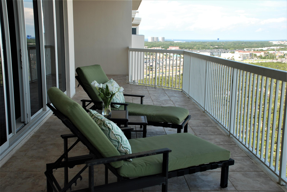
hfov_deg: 49.5
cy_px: 96
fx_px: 311
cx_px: 144
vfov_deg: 34.3
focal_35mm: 39
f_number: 5.6
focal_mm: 26
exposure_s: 1/125
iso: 100
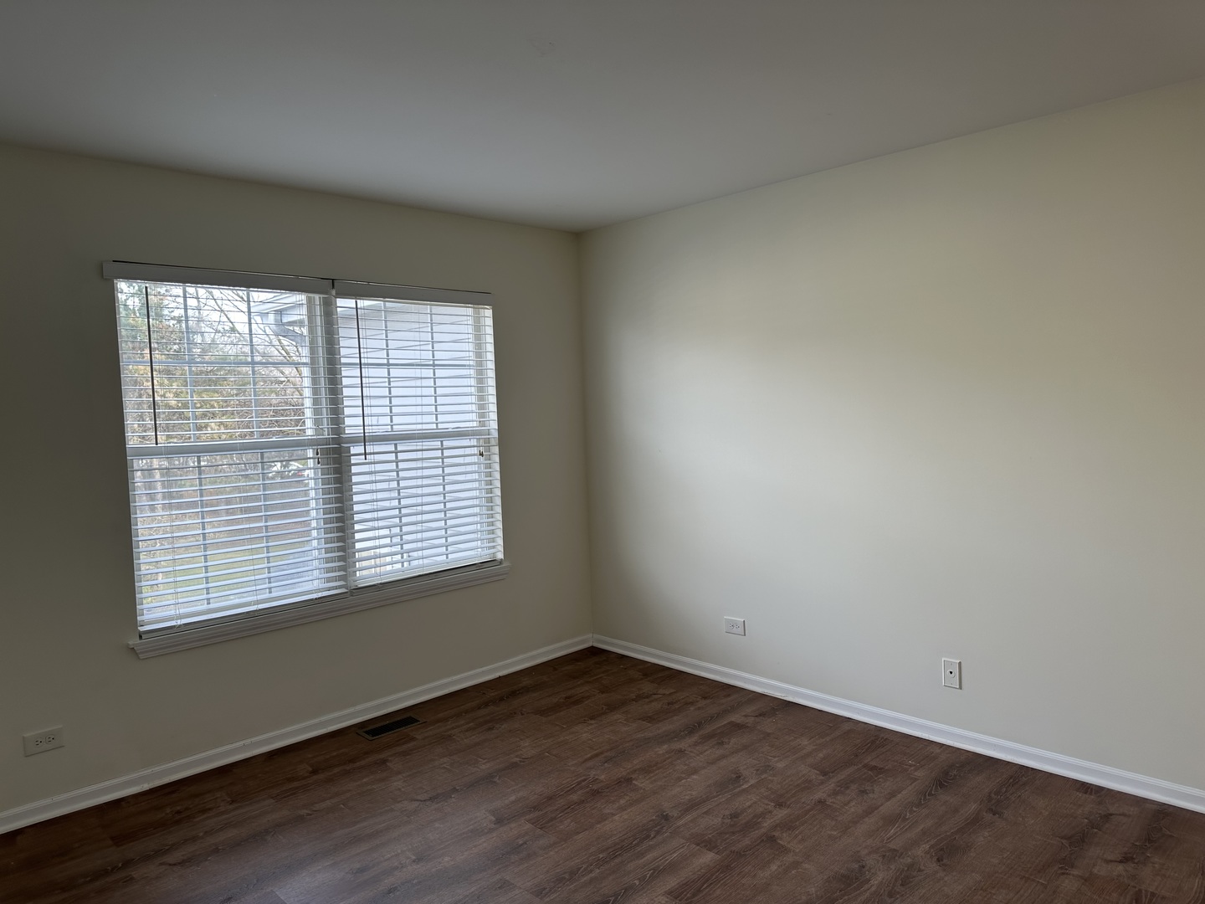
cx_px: 602
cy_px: 452
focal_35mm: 24
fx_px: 835
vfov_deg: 56.8
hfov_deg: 71.6
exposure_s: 1/166
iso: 64
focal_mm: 6.86
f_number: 1.78
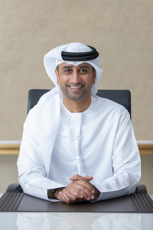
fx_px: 704
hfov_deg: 12.4
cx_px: 76
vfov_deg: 18.6
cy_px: 115
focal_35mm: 110
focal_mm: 110
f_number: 3.2
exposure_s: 1/100
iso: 31
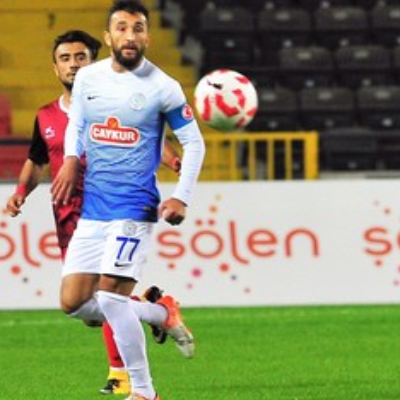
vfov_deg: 2.4
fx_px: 9557
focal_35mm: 731
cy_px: 185
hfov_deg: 2.4
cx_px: 458
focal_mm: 300
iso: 1250
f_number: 7.1
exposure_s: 1/640
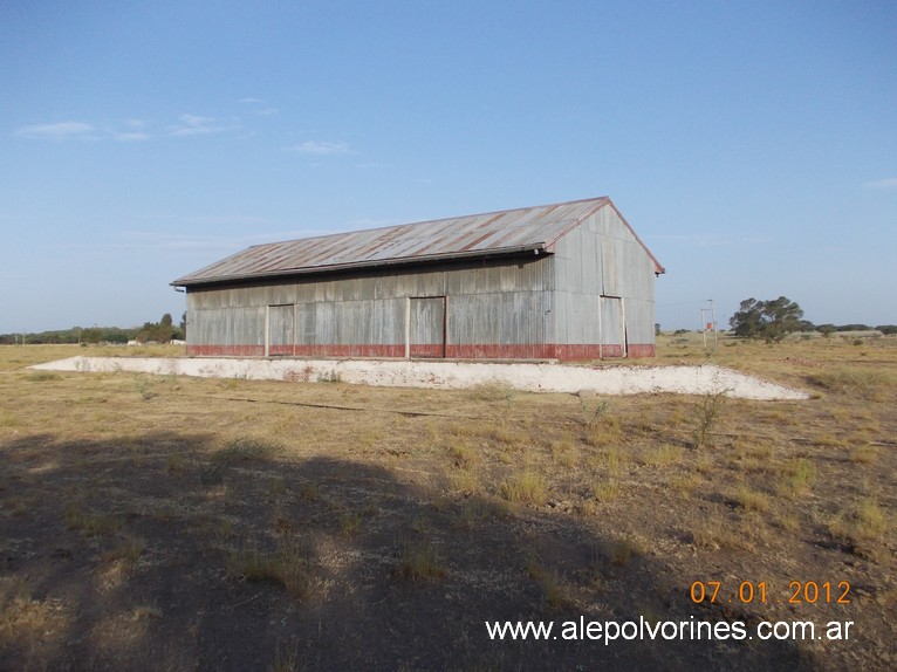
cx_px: 448
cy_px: 336
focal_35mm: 28
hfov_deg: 63.5
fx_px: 725
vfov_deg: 49.7
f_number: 5.4
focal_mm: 4
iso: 80
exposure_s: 1/250
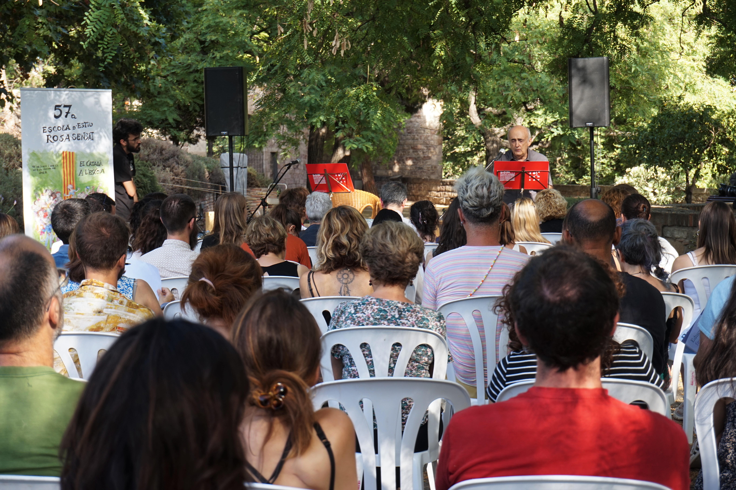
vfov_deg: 19.7
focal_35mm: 69
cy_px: 245
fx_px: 1410
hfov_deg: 29.3
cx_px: 368
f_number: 5.6
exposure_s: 1/80
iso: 125
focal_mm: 46
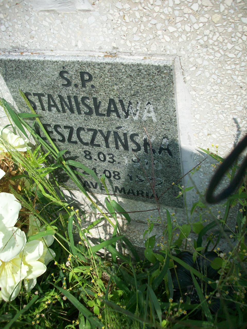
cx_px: 124
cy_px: 164
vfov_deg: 50.1
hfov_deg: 38.7
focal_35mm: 37
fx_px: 352
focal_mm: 6.2
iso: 80
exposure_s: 1/320
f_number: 5.6
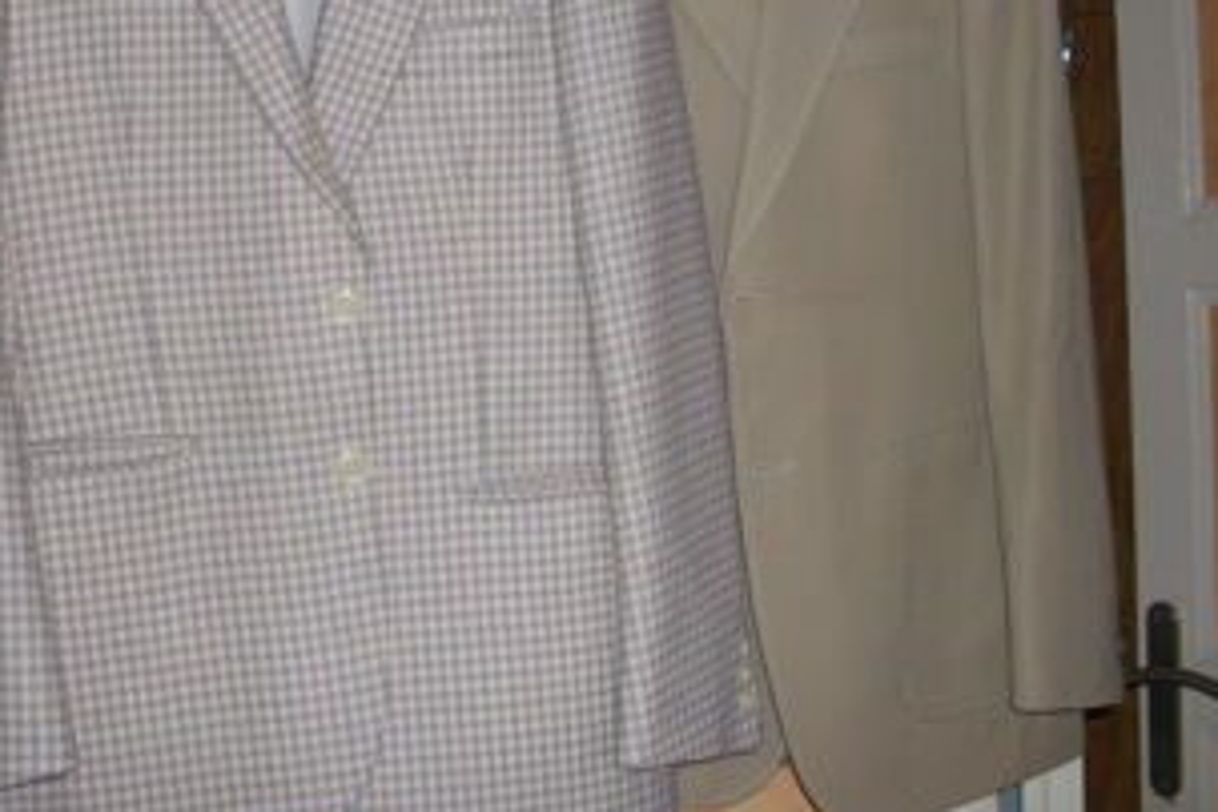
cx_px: 543
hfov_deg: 32.9
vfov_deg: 22.0
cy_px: 161
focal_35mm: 61
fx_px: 2064
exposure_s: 1/50
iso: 160
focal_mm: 6.2
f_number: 2.8
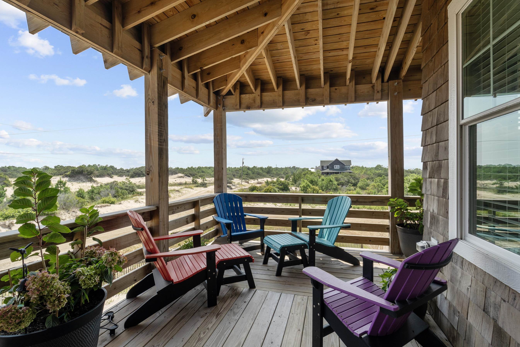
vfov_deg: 73.7
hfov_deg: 96.7
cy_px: 180
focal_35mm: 16
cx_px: 266
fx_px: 231
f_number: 8
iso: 100
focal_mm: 14
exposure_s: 1/250
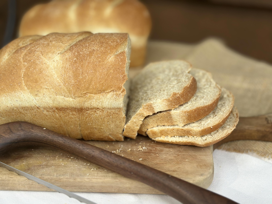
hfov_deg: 39.7
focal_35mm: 48
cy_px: 102
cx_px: 136
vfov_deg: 30.3
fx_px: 377
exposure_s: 1/315
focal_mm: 6.86
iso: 80
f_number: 1.78
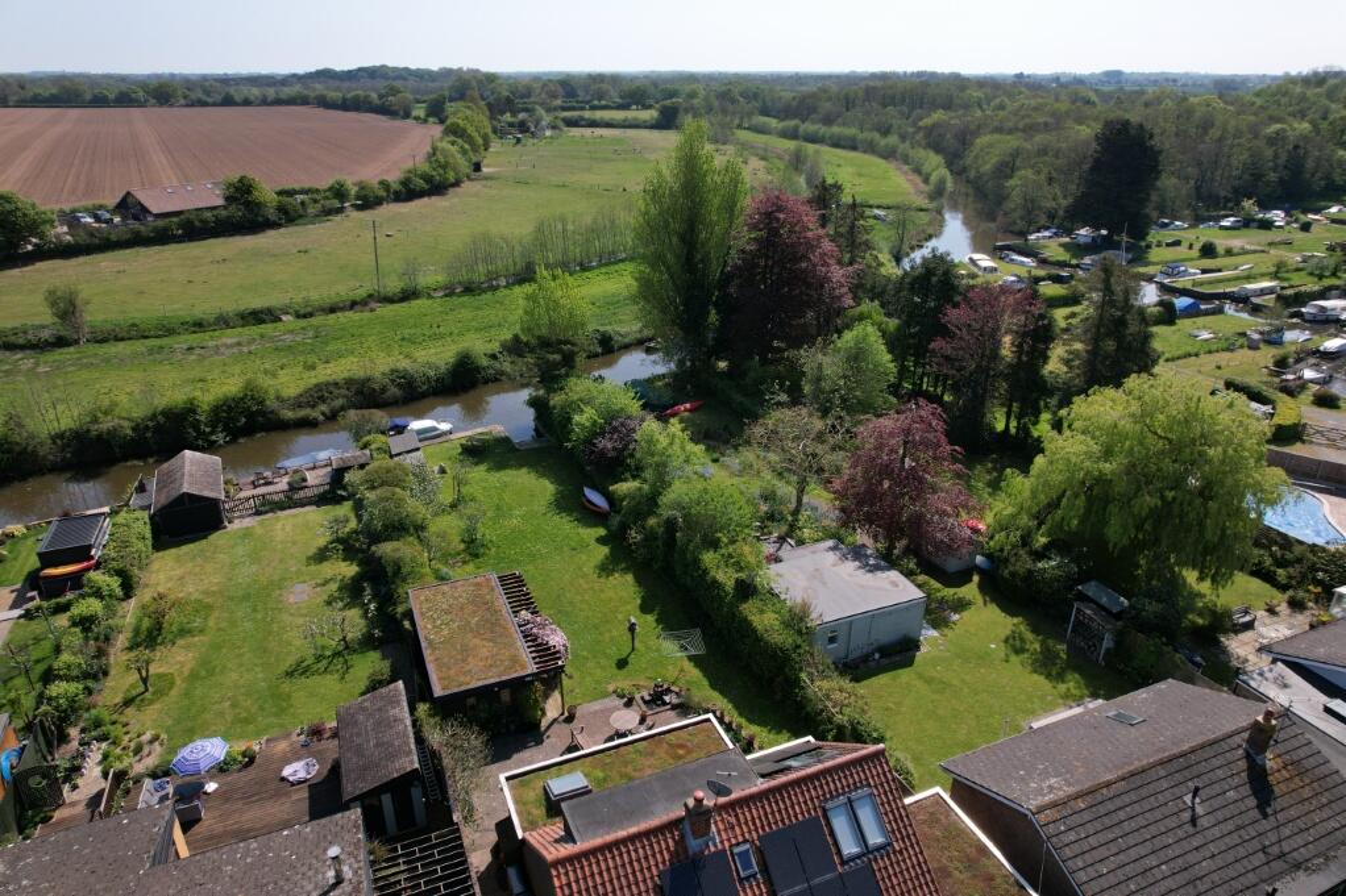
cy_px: 448
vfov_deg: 57.2
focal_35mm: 22
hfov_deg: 78.6
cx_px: 673
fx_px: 822
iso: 100
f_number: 2.8
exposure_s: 1/120
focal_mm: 8.38
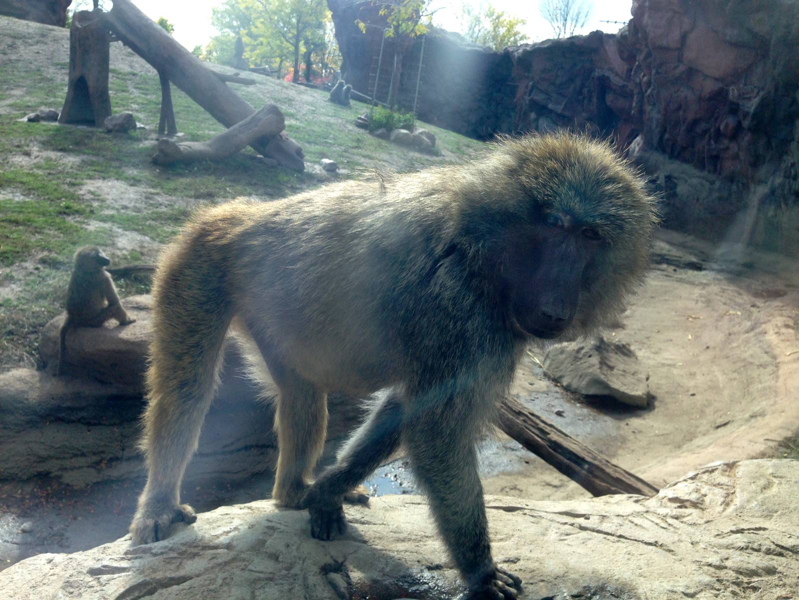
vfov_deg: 42.9
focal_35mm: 33
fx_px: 762
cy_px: 300
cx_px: 400
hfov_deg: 55.4
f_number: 2.4
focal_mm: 4.12
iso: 50
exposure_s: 1/526
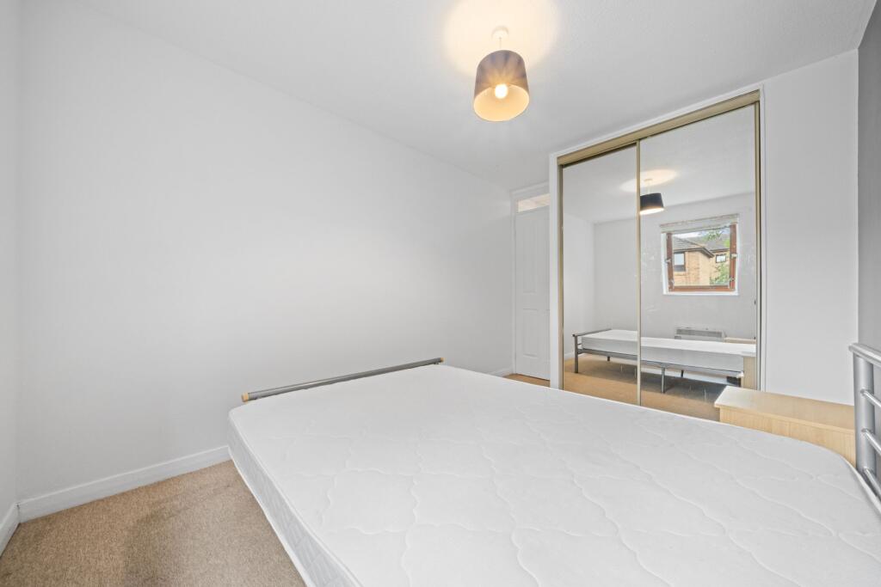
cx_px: 440
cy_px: 294
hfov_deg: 112.6
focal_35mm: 12
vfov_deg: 90.0
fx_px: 294
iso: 800
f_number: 20
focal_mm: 12
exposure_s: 2.5
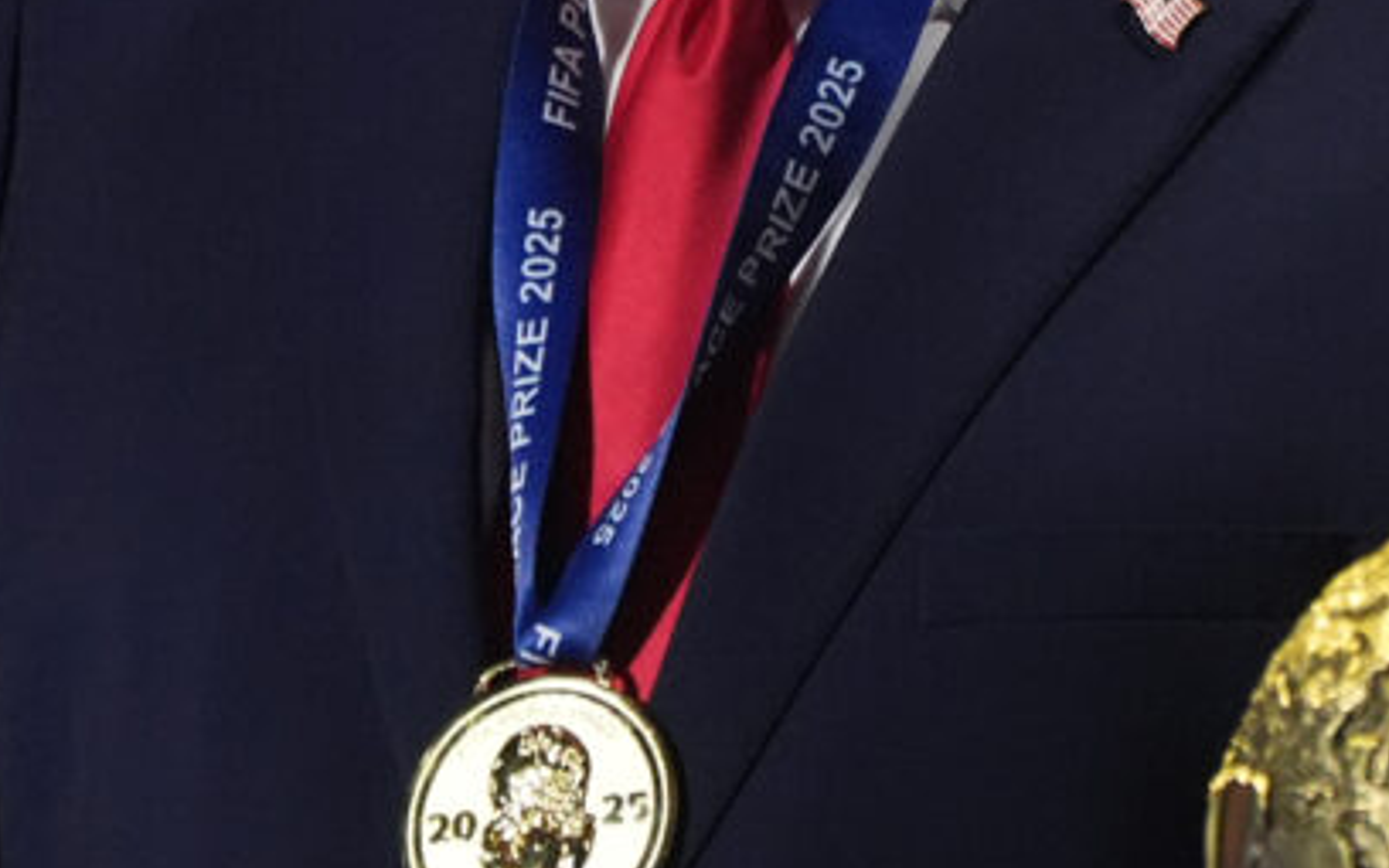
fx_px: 58145
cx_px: 603
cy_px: -56
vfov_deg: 0.9
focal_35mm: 1536
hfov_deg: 1.4
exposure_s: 1/400
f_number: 5.6
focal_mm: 400
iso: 3200
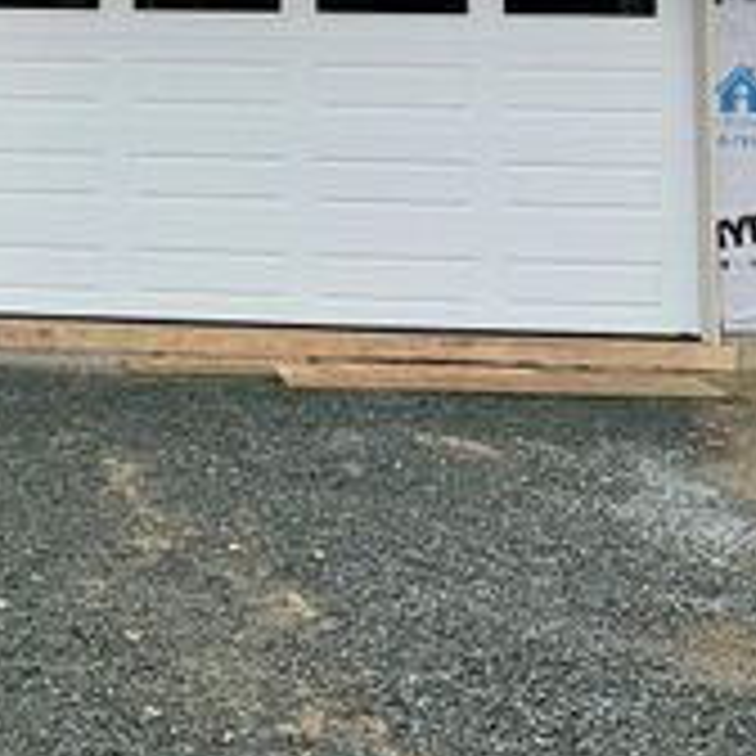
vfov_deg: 25.7
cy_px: -25
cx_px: -158
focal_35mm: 63
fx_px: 1557
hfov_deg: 24.6
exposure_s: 1/671
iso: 100
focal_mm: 6.76
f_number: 1.78
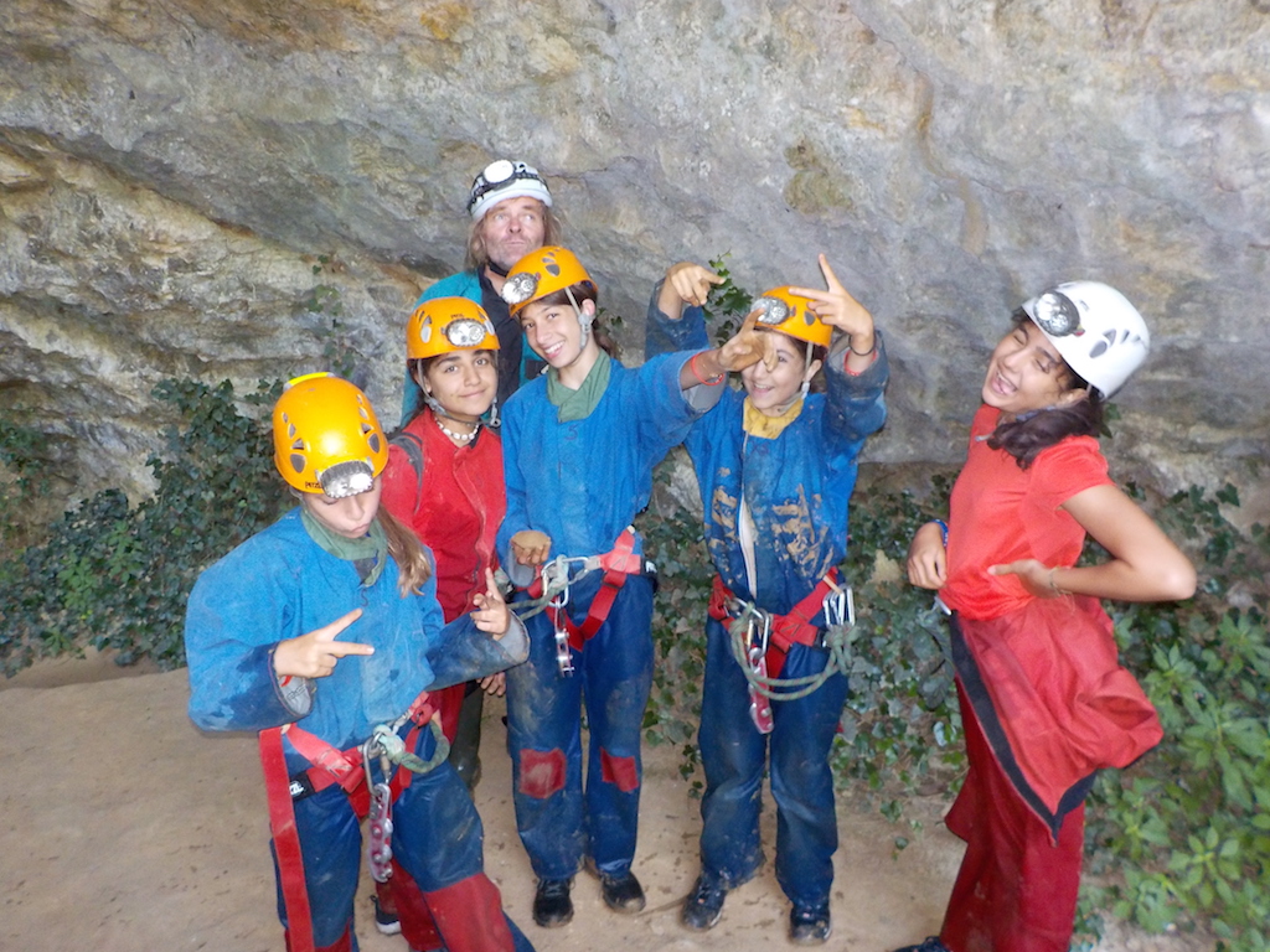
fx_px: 1101
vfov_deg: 46.8
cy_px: 476
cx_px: 635
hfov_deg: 60.0
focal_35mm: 30
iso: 320
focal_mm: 4.1
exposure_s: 1/30
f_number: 3.3
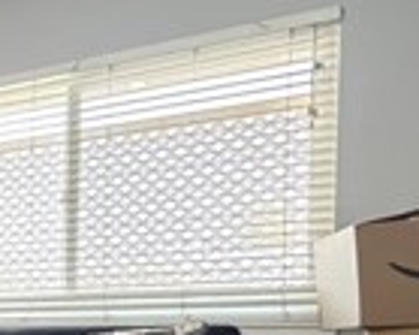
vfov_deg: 22.9
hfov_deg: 20.1
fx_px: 781
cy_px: 359
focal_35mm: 63
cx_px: -362
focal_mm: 2.22
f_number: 2.2
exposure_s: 1/60
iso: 640
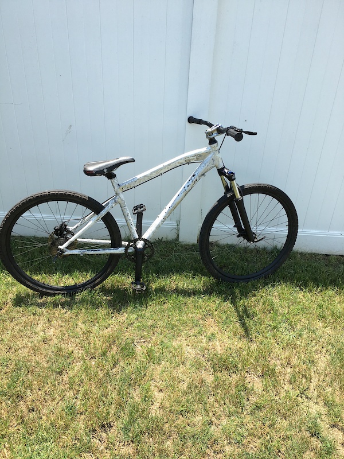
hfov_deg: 48.2
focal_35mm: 29
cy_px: 230
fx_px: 384
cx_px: 172
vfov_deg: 61.7
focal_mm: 4.15
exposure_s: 1/625
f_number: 2.2
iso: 25
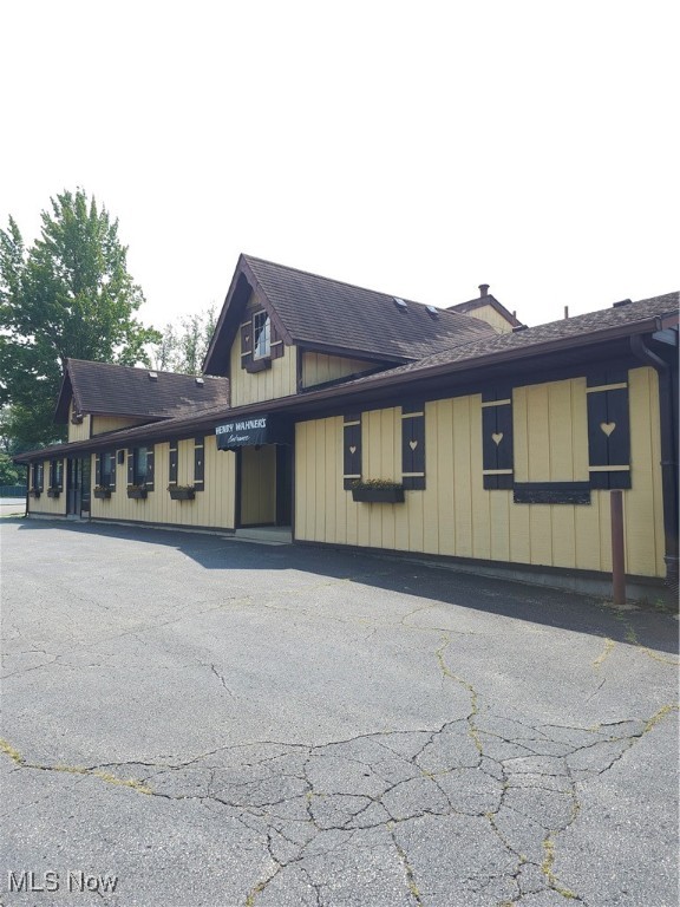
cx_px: 340
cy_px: 454
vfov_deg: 73.9
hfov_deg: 58.9
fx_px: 602
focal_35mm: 23
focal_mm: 6.3
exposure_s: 1/1000
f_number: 1.7
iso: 50
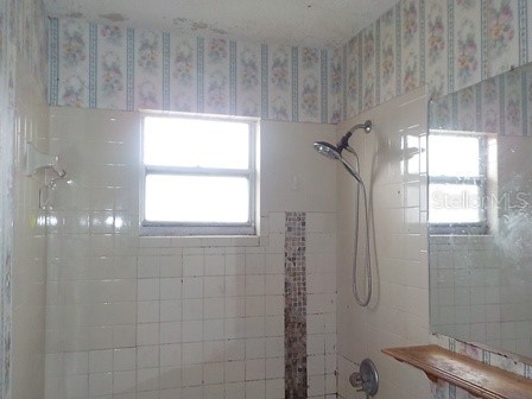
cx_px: 266
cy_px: 200
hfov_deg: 60.0
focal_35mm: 30
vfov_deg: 46.8
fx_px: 461
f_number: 3.3
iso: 220
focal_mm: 4.1
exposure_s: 1/30
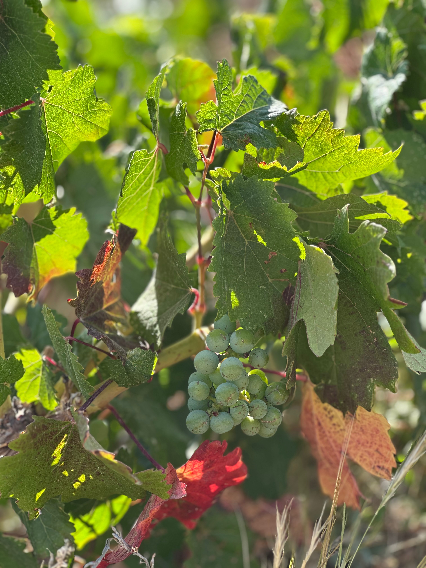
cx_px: 213
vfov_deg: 25.3
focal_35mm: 77
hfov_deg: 19.1
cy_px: 284
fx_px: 1263
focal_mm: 9
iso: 20
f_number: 2.8
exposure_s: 1/141
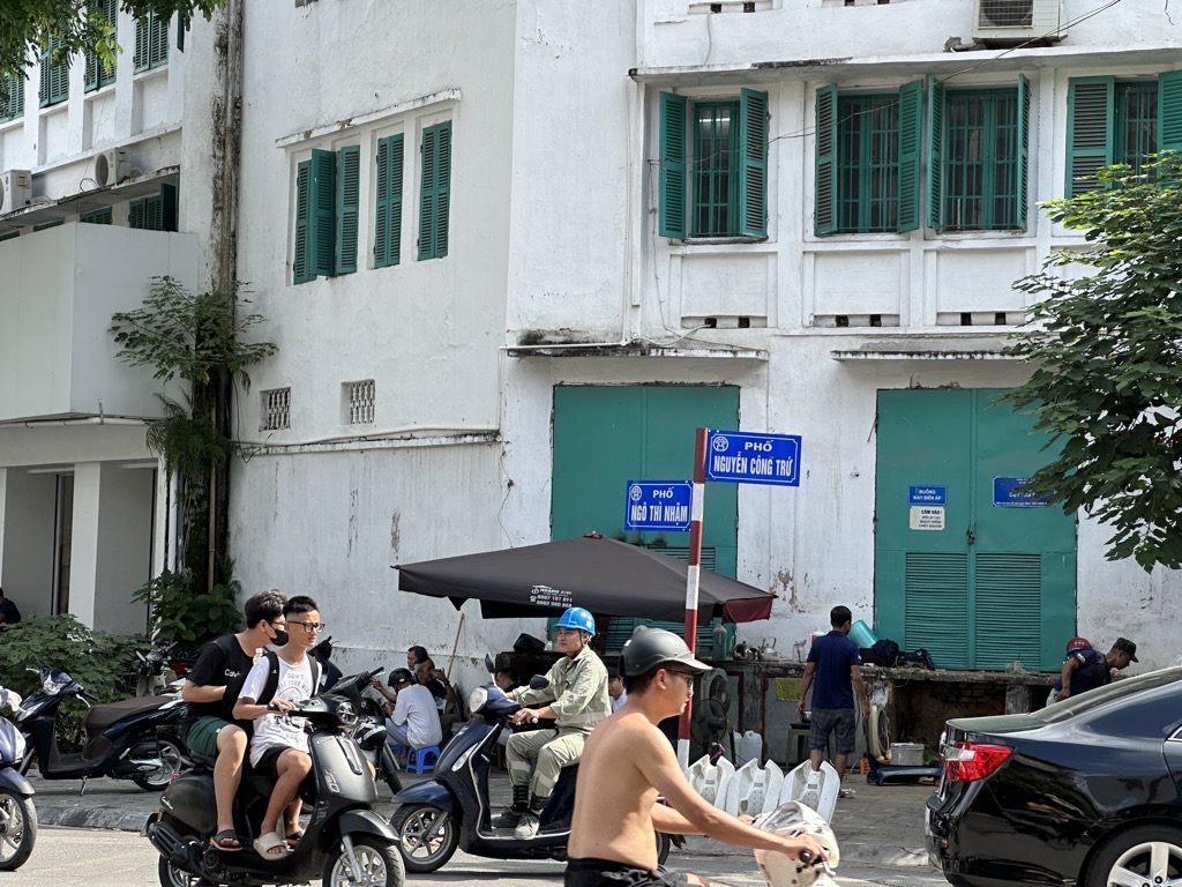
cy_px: 444
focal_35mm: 77
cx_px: 591
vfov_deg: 19.1
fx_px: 2629
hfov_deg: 25.3
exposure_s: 1/245
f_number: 2.8
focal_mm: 9
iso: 32
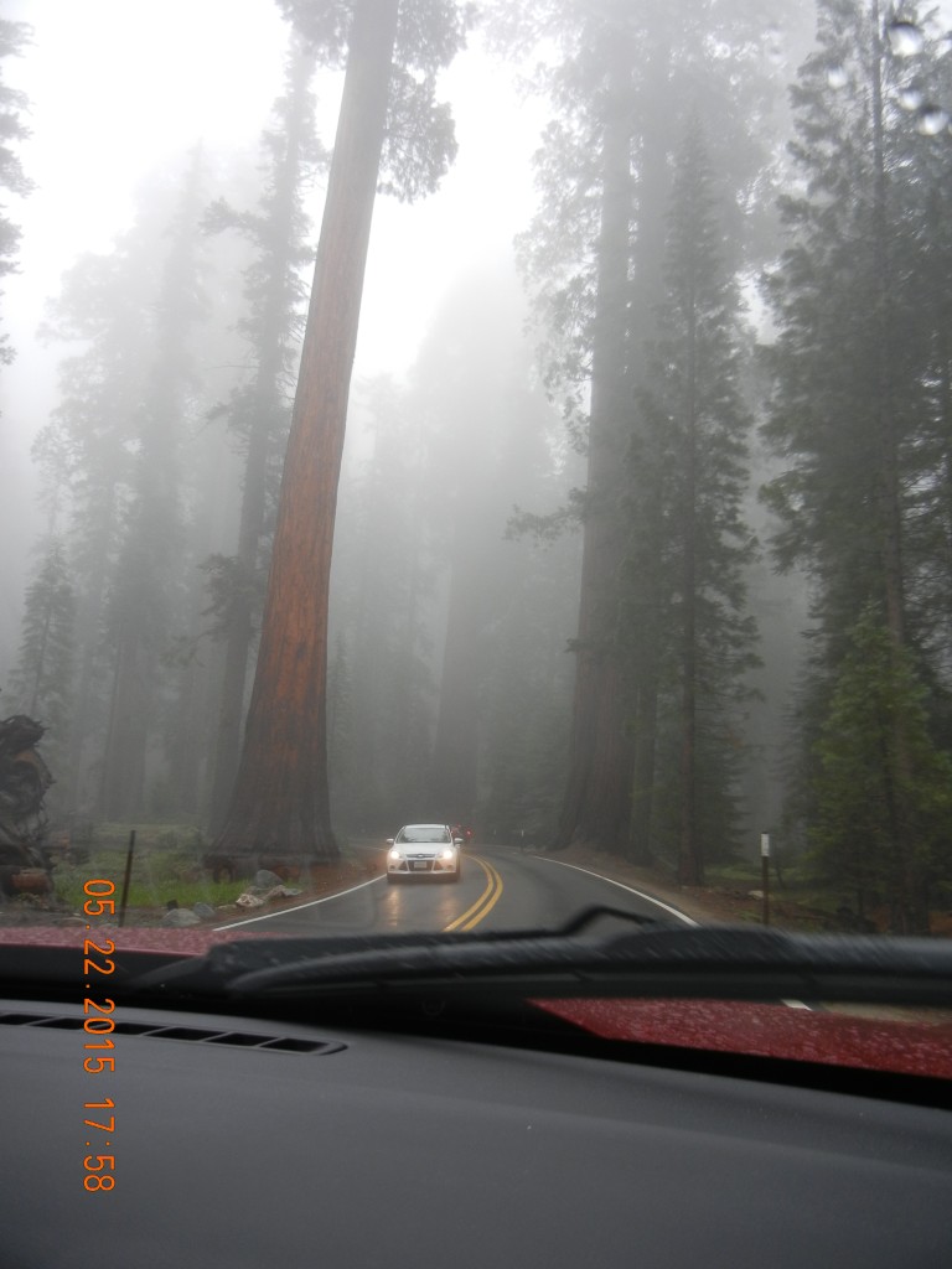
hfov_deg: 46.8
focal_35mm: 30
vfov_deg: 60.0
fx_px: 1100
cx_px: 476
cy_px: 634
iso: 160
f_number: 3.5
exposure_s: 1/138
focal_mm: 5.4
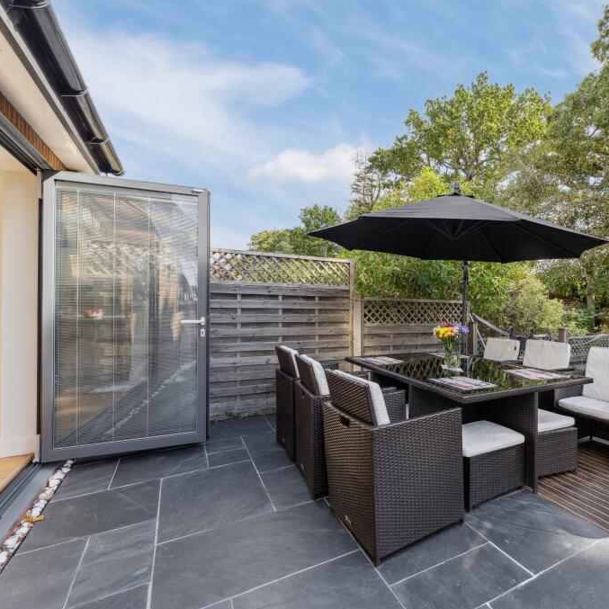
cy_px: 304
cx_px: 415
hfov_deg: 77.6
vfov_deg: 80.7
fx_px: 358
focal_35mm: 18
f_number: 9
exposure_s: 1/60
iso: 250
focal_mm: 14
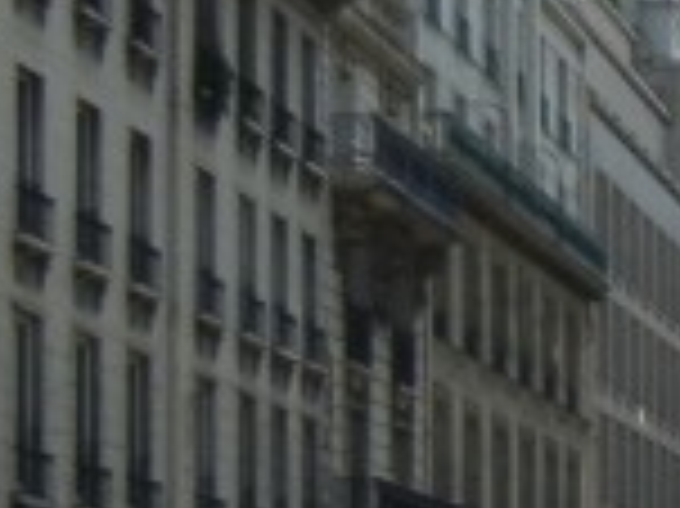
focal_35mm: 204
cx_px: 1157
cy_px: 553
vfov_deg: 7.2
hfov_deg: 9.3
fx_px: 4004
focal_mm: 5.4
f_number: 7
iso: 160
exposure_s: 1/435
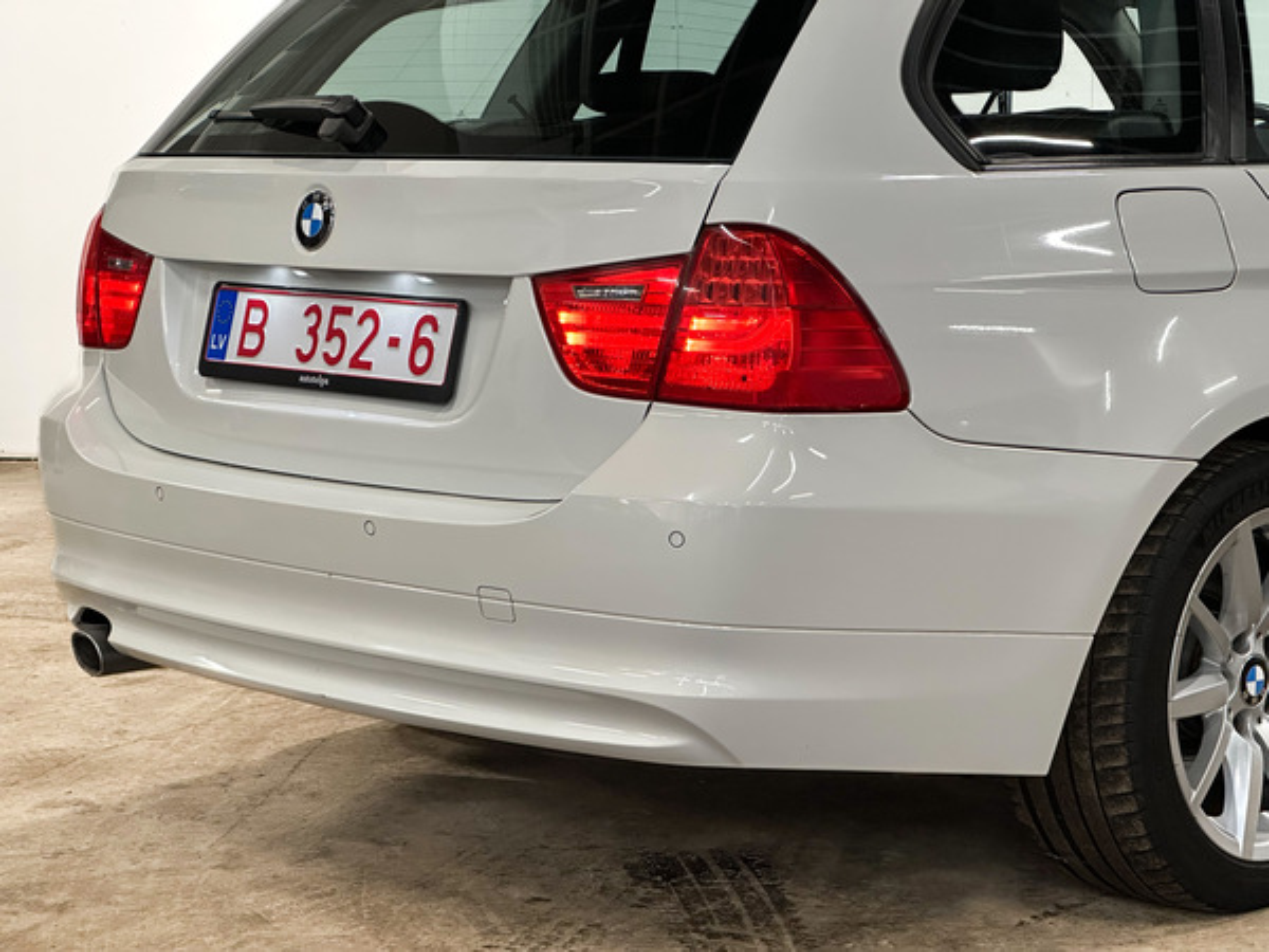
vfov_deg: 19.1
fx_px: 2823
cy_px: 476
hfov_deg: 25.3
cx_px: 634
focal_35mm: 77
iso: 320
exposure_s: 1/50
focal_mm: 9
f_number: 2.8
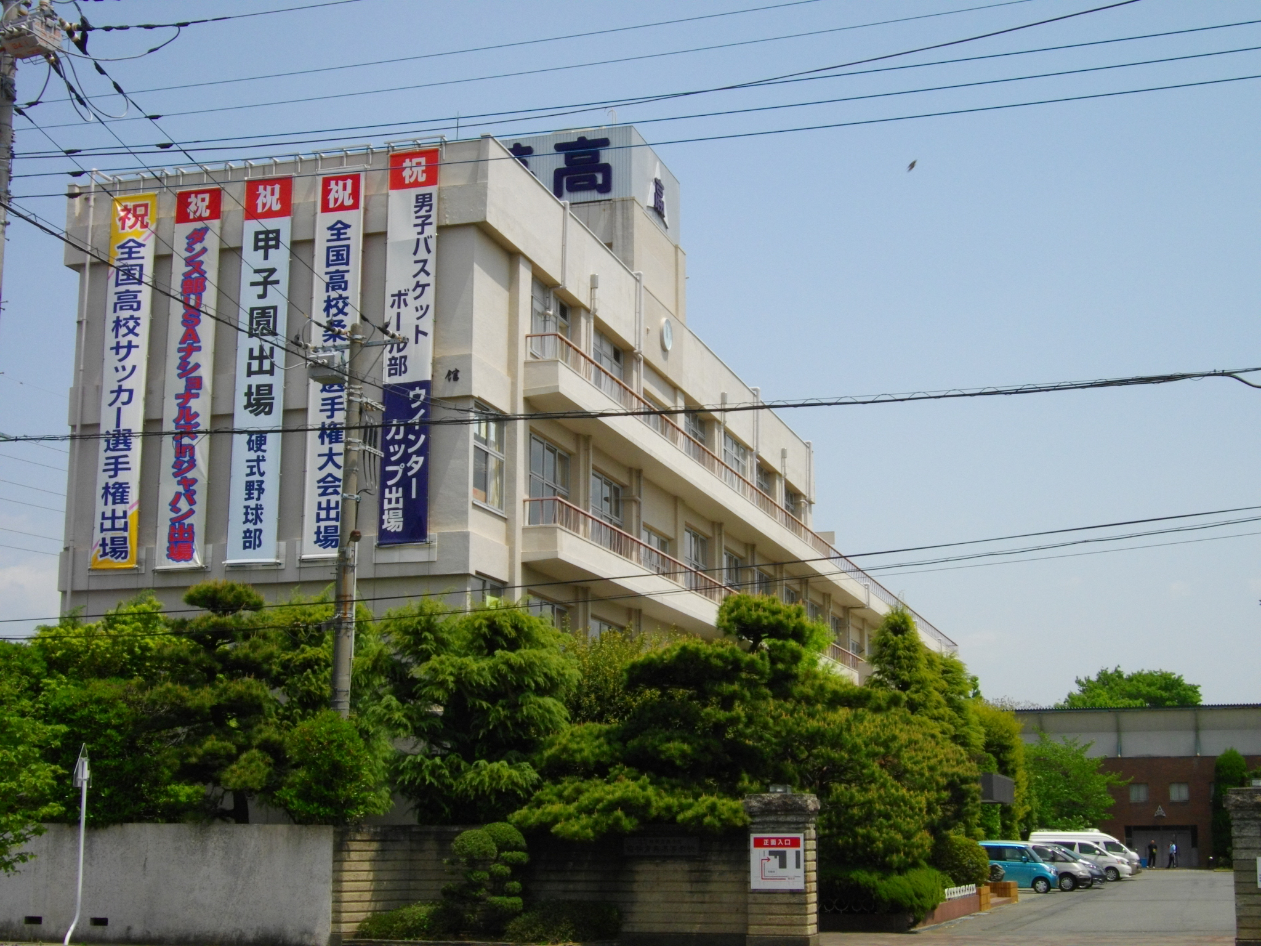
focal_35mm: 50
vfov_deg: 29.1
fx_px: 1821
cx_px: 630
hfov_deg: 38.2
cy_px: 473
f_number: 7
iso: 100
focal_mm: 8.8
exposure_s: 1/400
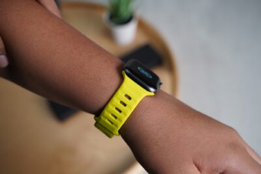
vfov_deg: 28.7
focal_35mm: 47
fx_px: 341
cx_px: 130
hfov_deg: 41.9
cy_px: 87
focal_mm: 47
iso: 400
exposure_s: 1/60
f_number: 4
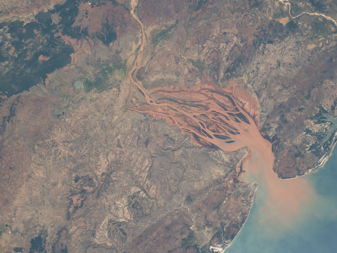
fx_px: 1538
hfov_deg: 12.5
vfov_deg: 9.4
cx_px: 194
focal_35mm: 158
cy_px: 127
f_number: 29
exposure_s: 1/500
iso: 2000
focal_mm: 140
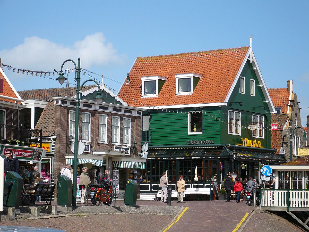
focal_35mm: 105
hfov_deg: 18.7
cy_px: 116
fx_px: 937
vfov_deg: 14.1
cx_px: 154
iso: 100
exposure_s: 1/640
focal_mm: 17.4
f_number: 5
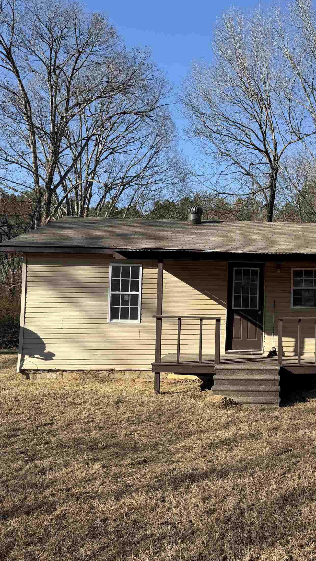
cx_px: 279
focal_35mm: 35
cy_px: 280
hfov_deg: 32.2
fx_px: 521
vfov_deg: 56.6
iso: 80
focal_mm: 6.76
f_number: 1.78
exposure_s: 1/3425
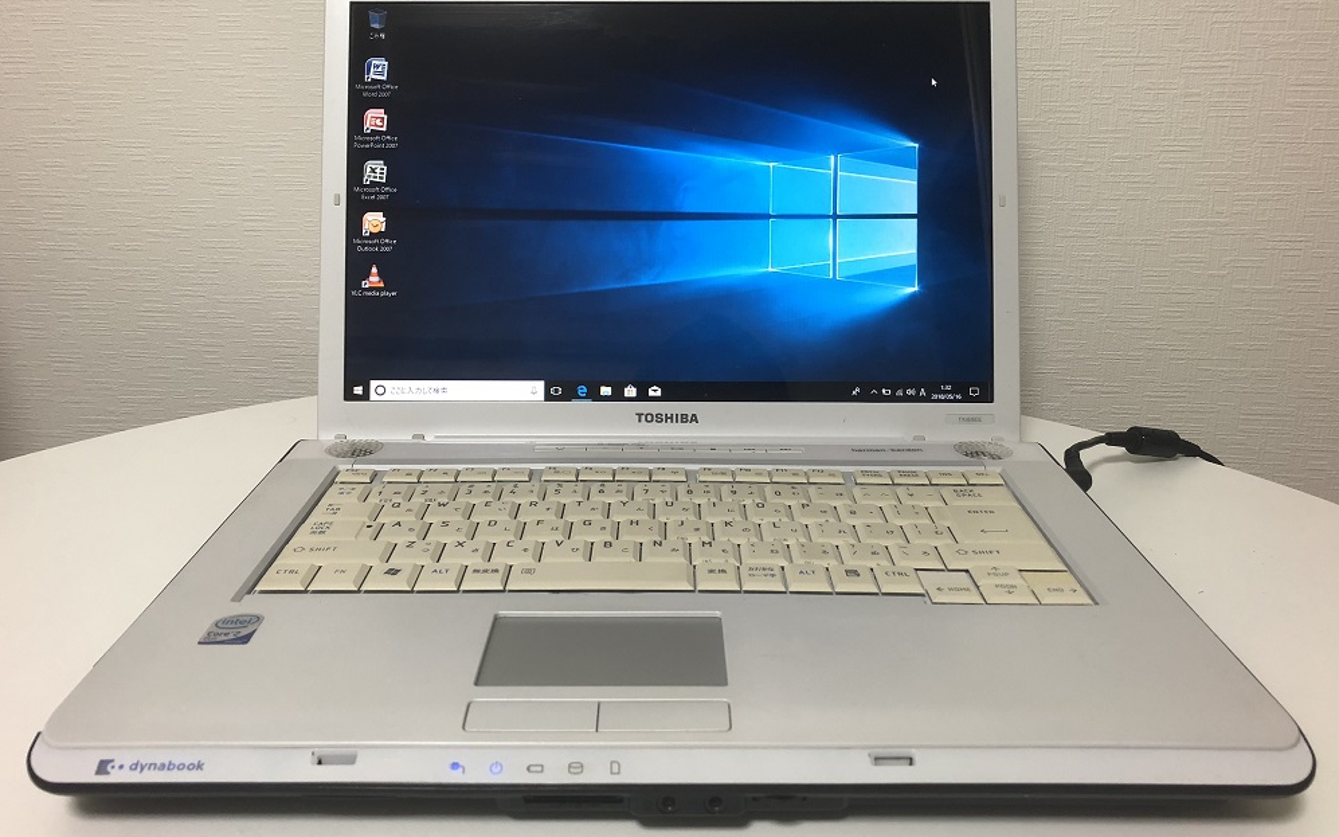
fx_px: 1095
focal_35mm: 30
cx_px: 673
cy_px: 392
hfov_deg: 62.9
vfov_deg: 41.8
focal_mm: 3.99
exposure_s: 1/15
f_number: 1.8
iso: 40
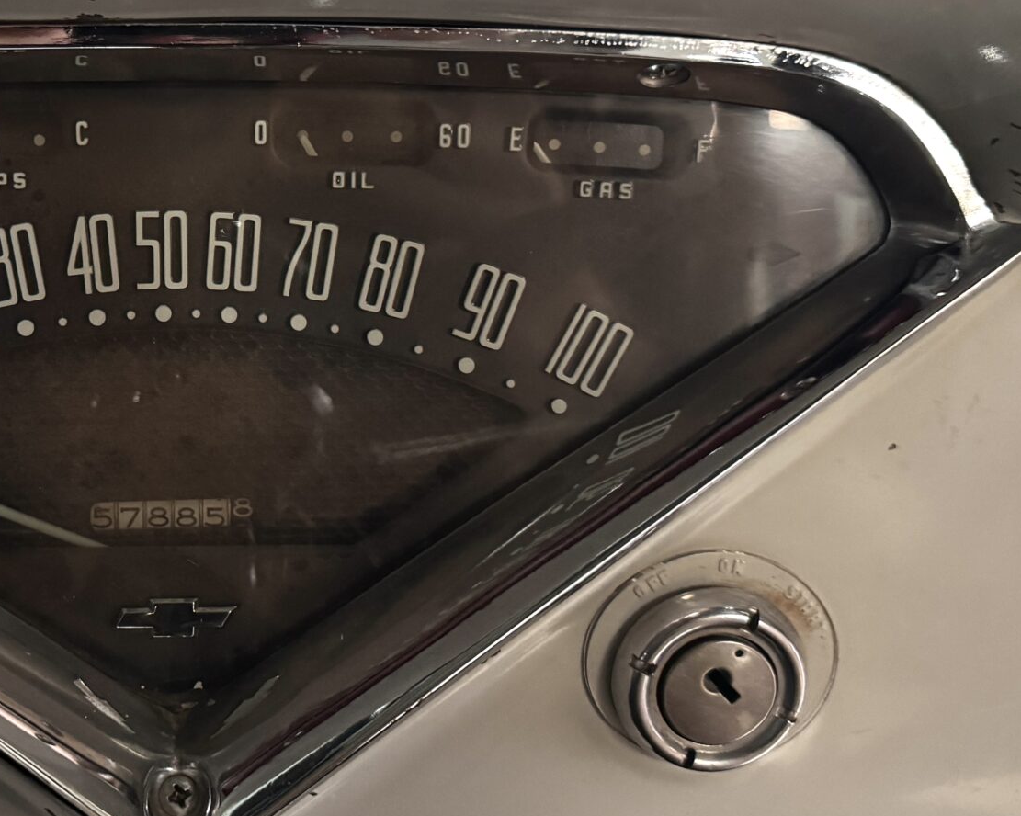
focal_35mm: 54
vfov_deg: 27.9
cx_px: 193
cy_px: 278
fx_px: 1631
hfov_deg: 33.7
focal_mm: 6.76
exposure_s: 1/25
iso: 800
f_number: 1.78
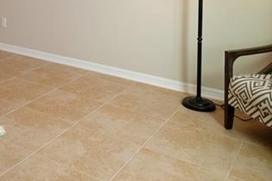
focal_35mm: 48
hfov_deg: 38.1
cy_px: -40
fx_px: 362
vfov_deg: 25.1
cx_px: 23
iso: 640
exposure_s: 1/60
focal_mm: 10
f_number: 4
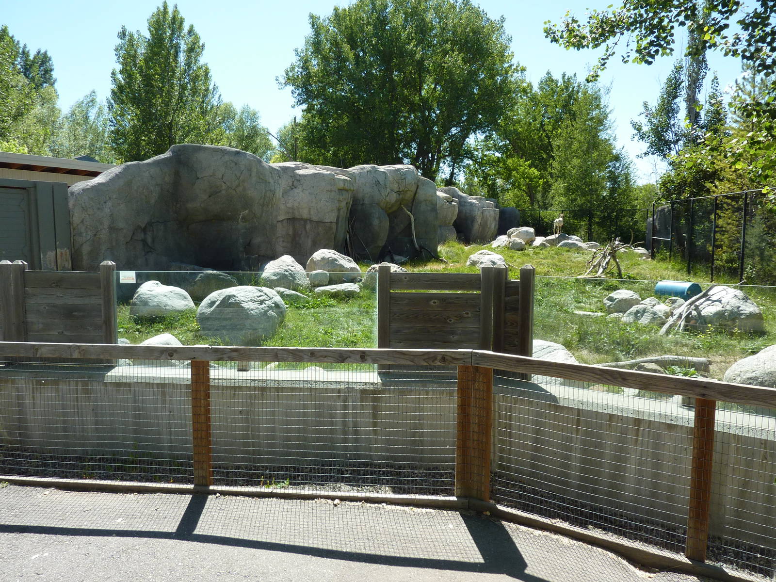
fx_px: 560
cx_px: 388
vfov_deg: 54.9
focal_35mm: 25
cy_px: 291
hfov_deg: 69.4
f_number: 3.3
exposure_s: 1/500
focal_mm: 4.1
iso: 100
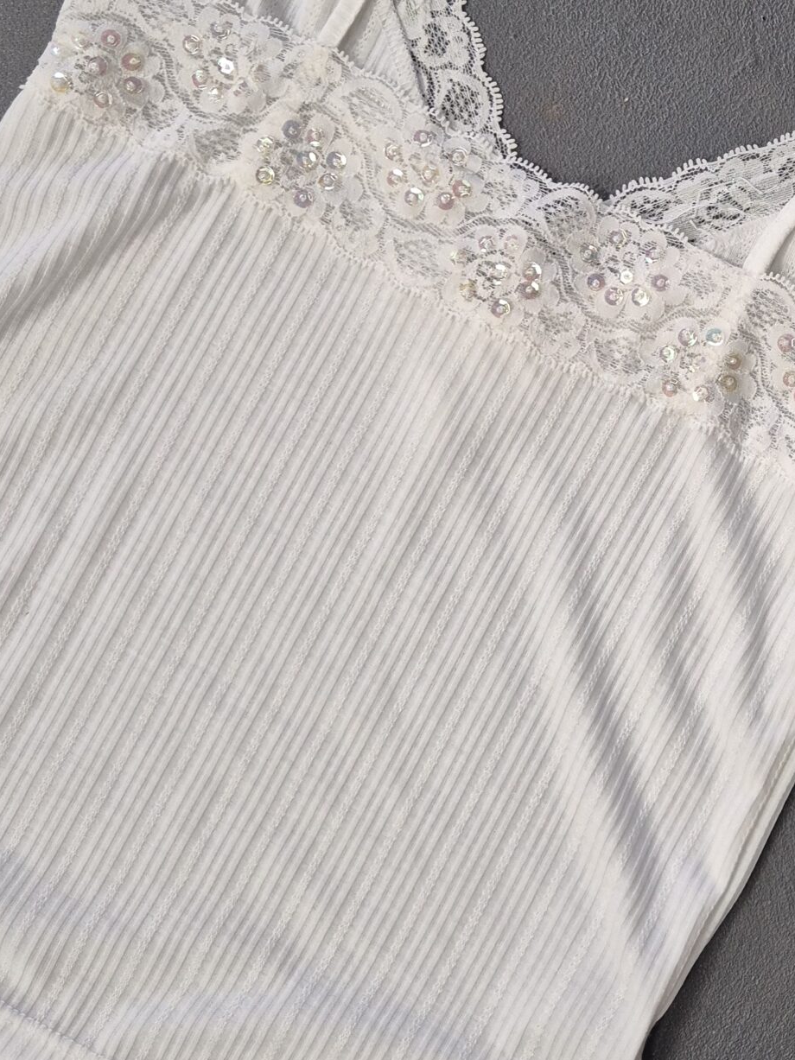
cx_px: 728
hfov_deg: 29.0
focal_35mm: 48
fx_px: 1470
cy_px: 346
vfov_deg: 39.2
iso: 200
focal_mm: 5.4
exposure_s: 1/120
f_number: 1.8
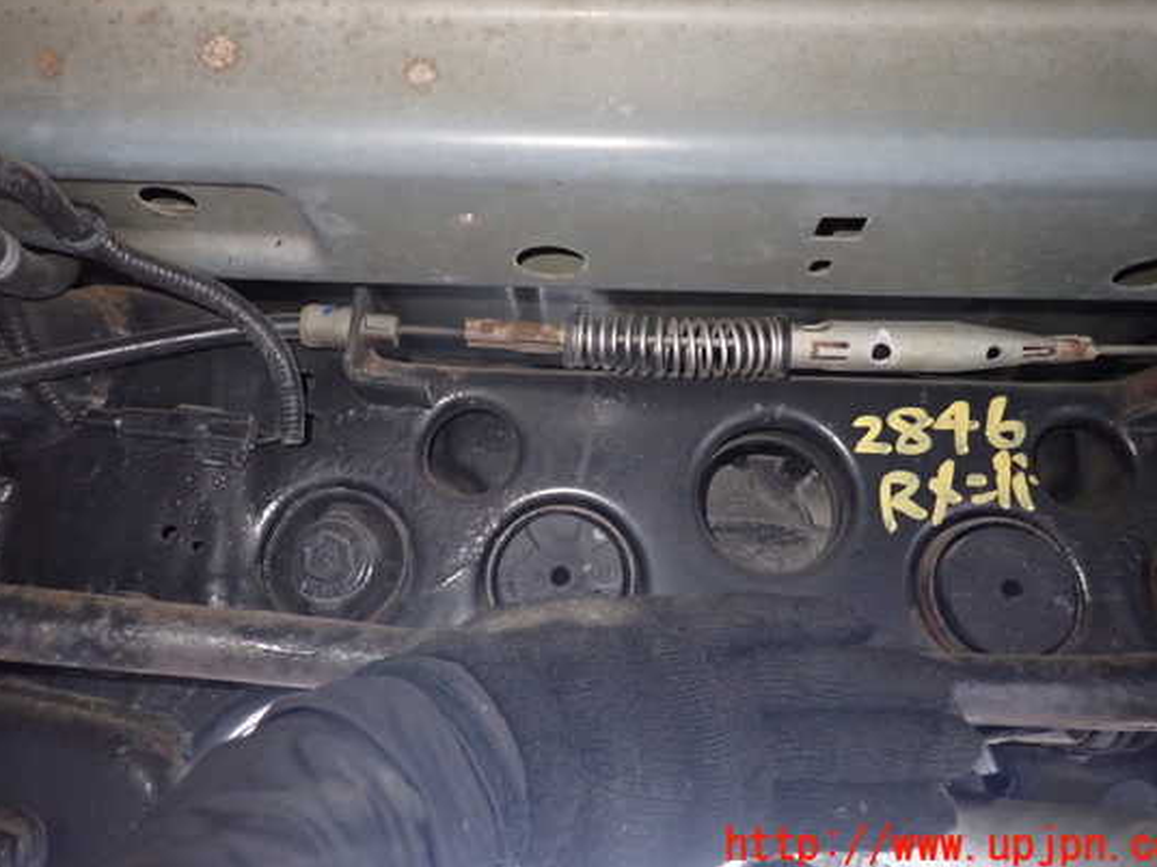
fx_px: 936
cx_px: 566
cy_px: 388
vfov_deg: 49.7
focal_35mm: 28
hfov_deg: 63.4
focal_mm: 4.5
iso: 800
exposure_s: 1/25
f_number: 2
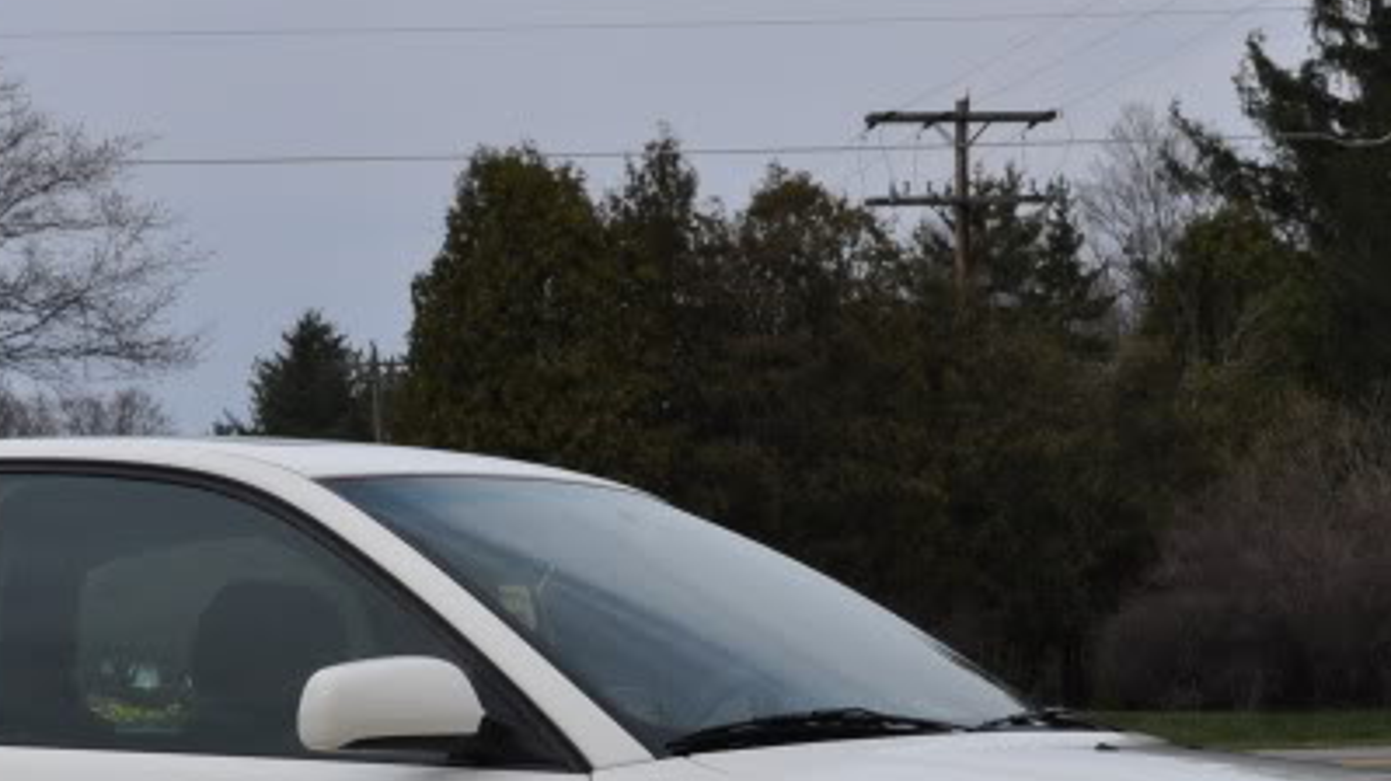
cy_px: 655
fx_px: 5051
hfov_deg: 15.7
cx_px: 506
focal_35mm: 137
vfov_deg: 8.8
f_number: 10
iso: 200
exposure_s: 1/400
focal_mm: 34
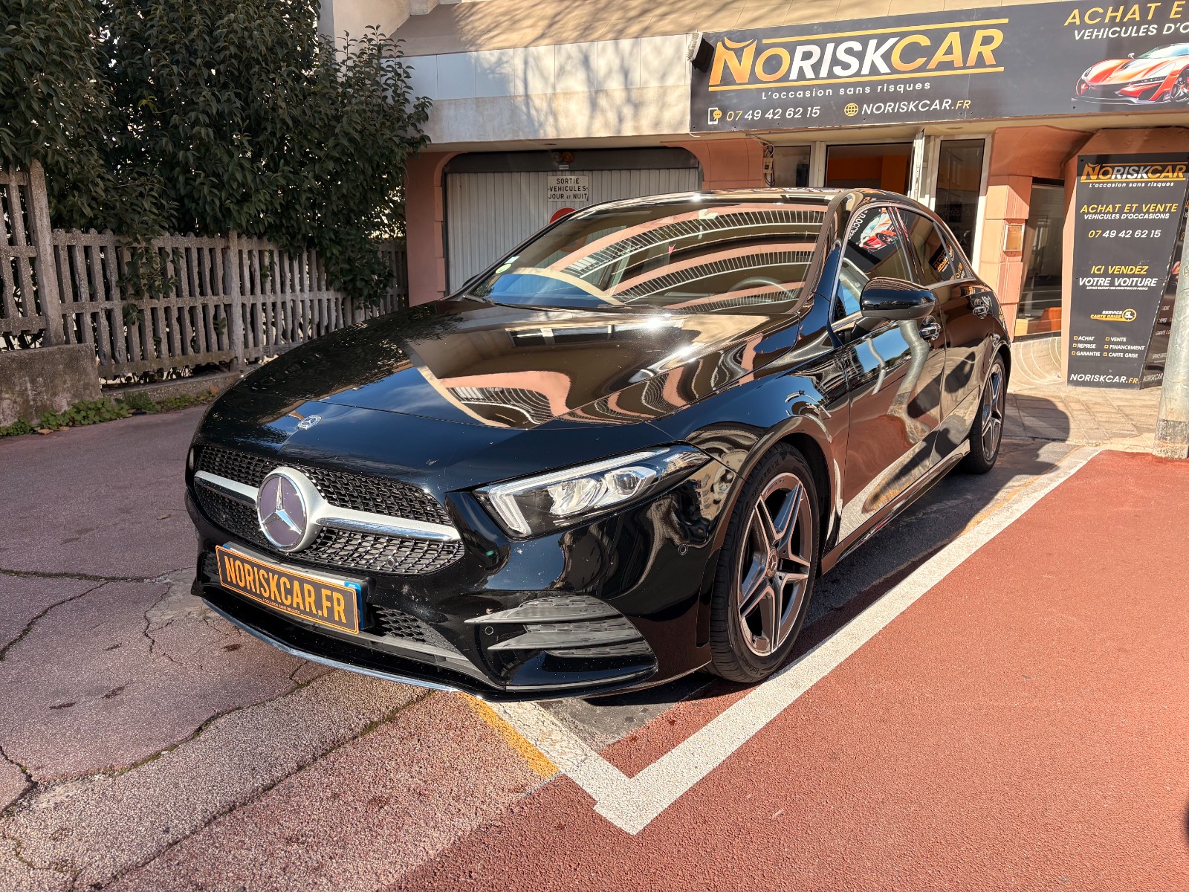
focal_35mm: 26
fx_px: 893
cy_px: 446
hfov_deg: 67.3
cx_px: 594
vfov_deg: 53.1
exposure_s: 1/1099
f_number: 1.6
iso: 50
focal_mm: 5.96
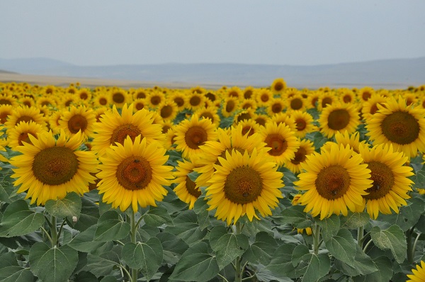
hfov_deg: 19.5
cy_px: 141
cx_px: 212
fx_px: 1238
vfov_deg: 13.0
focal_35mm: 105
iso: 2000
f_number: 10
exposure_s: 1/1600
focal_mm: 70
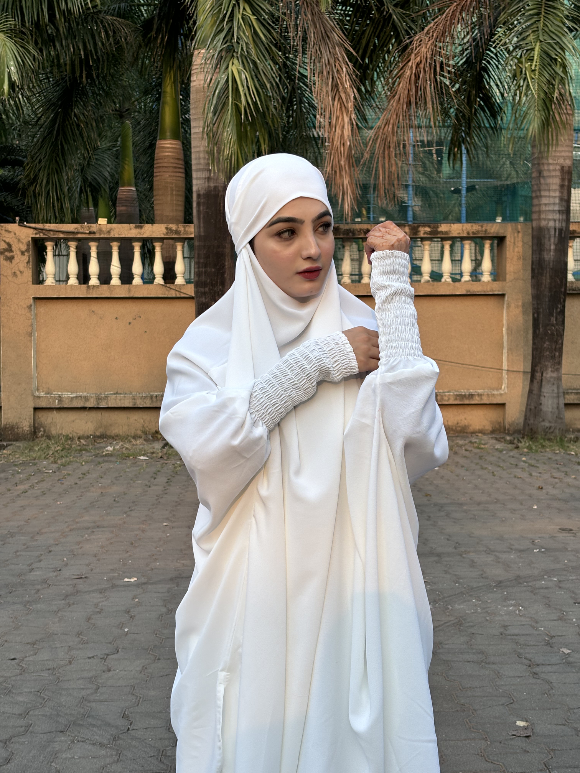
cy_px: 386
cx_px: 290
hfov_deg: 28.0
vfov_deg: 36.8
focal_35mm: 52
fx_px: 1162
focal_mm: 5.96
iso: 32
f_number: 1.6
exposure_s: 1/799
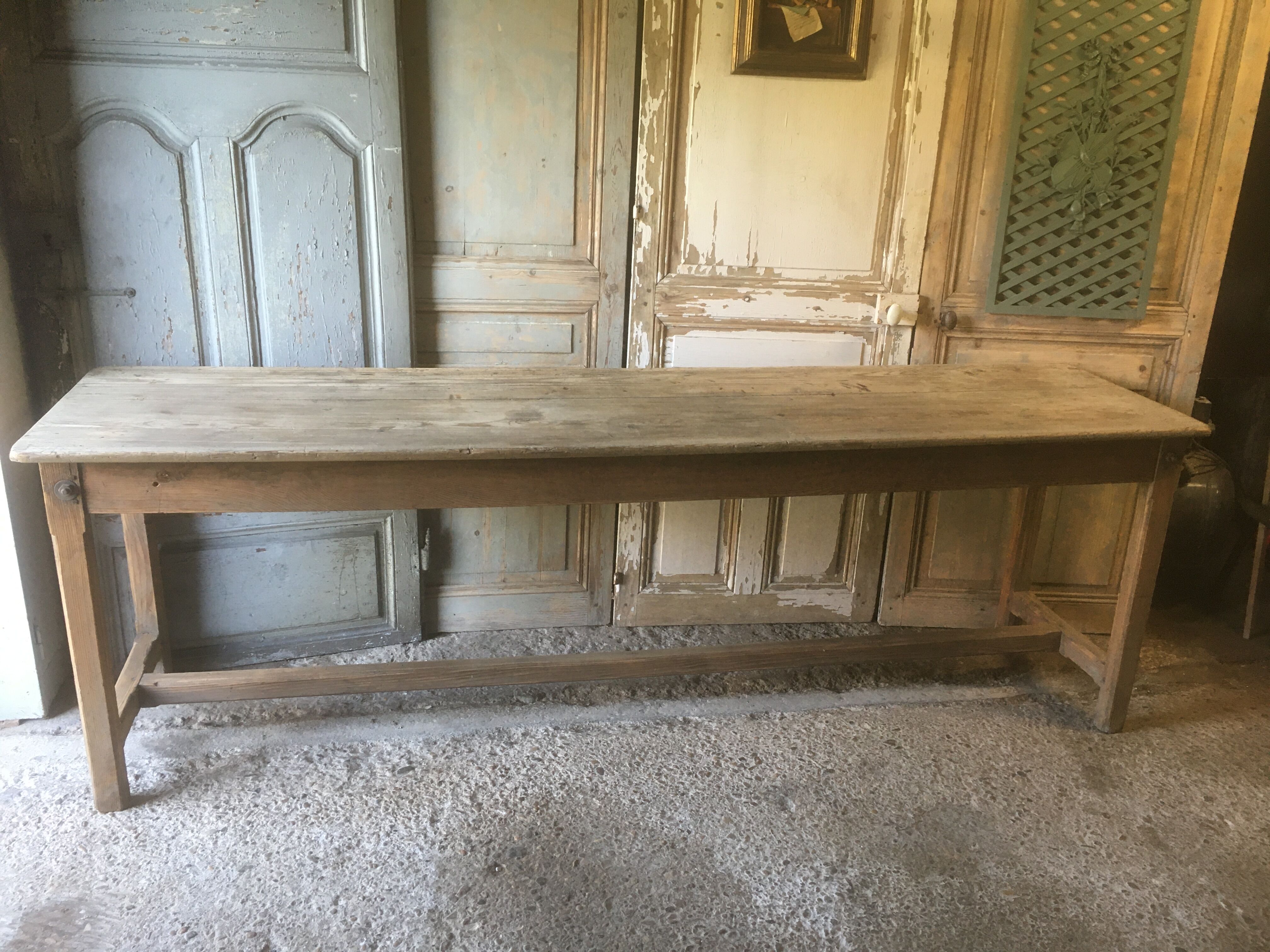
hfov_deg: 61.7
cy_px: 476
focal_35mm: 29
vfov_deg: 48.2
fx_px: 1064
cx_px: 635
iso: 100
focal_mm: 4.15
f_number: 2.2
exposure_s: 1/33
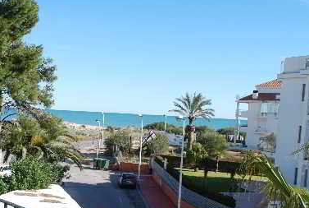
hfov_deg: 35.3
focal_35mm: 54
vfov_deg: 25.0
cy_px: 146
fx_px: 465
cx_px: 51
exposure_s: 1/200
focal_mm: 17
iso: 100
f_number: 7.1
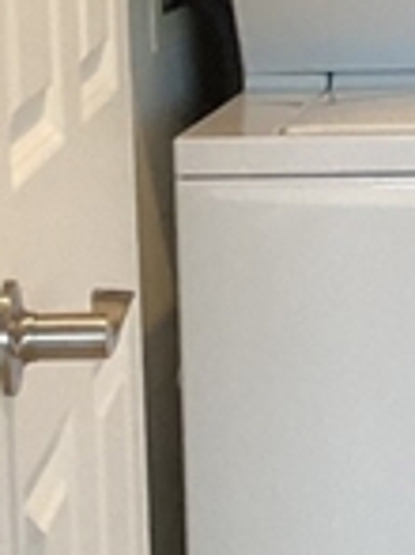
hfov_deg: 9.1
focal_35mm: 162
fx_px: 2593
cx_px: 328
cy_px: -113
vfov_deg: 11.9
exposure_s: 1/50
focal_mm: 3.3
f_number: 2.4
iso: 160
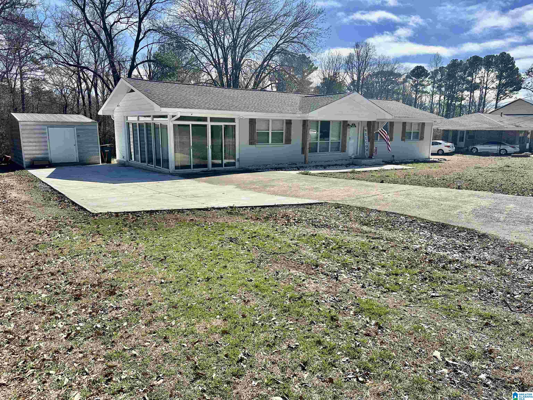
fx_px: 370
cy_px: 200
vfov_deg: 56.8
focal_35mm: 24
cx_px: 266
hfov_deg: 71.6
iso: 80
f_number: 1.78
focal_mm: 6.86
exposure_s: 1/5848
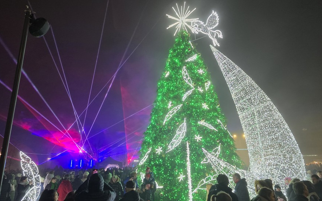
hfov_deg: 72.5
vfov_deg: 49.3
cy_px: 100
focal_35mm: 25
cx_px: 163
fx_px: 219
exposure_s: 1/50
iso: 200
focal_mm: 6.3
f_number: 1.7
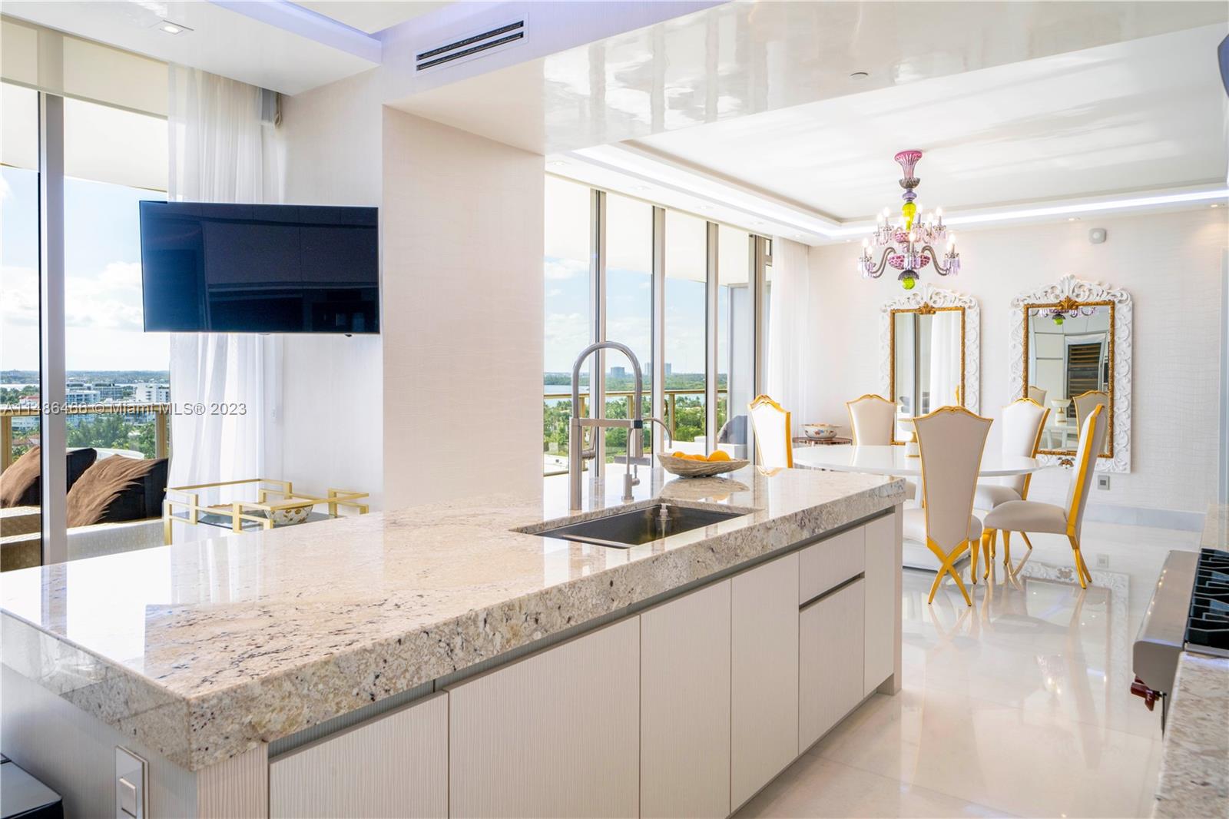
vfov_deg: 53.1
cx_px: 614
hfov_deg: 73.8
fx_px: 819
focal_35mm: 24
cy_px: 410
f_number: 11
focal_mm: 24
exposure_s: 1/250
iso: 250
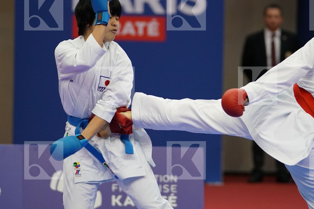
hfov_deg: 7.8
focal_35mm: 264
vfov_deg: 5.2
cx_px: 186
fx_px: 2302
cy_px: 86
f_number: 2.8
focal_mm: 146
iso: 3200
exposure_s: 1/1000
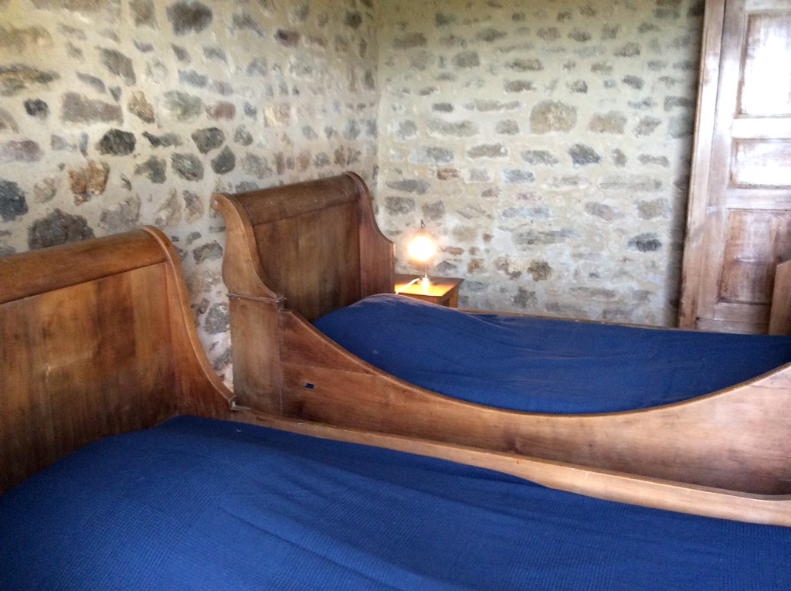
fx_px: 730
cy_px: 296
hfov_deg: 56.9
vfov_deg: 44.1
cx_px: 396
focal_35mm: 32
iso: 160
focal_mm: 3.3
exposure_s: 1/24
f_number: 2.4
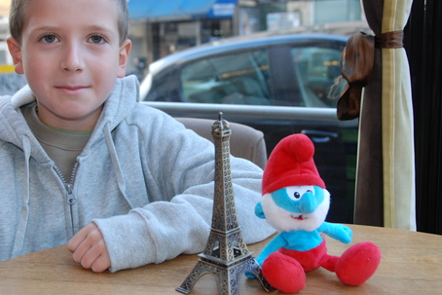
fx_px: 675
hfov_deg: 36.1
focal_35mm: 55
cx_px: 173
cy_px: 144
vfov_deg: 24.6
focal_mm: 26
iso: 400
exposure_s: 1/60
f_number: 4
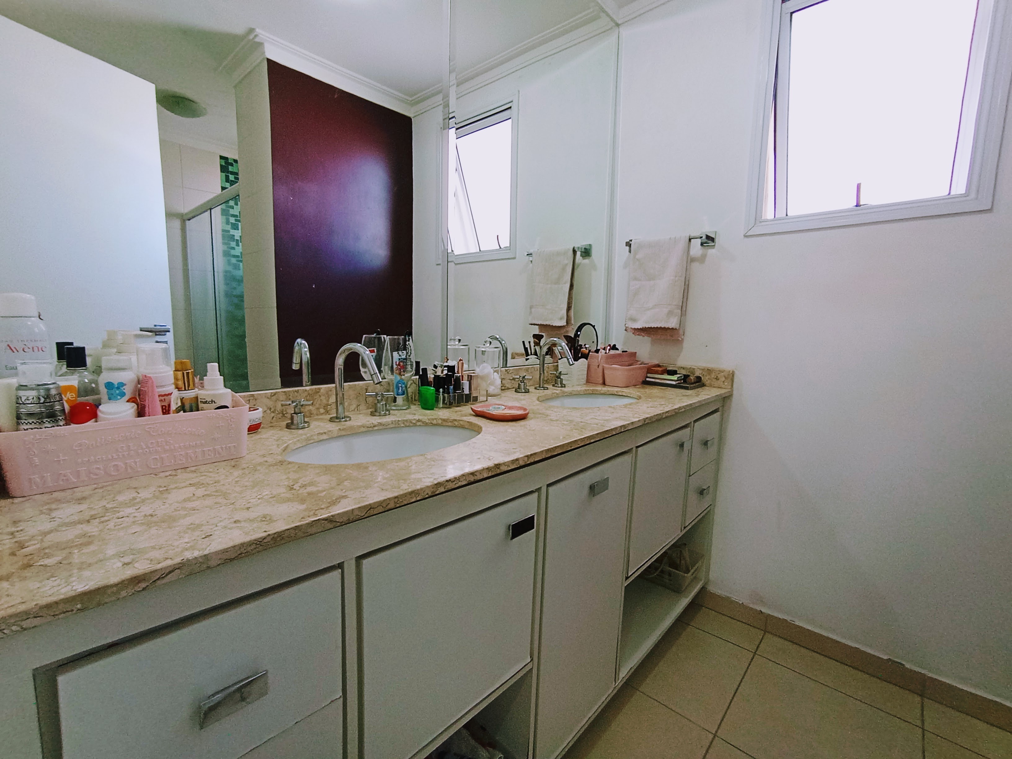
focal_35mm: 16
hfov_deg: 94.5
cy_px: 380
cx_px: 506
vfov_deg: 78.1
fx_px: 468
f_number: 2.2
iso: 165
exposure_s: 1/60
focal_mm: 1.65
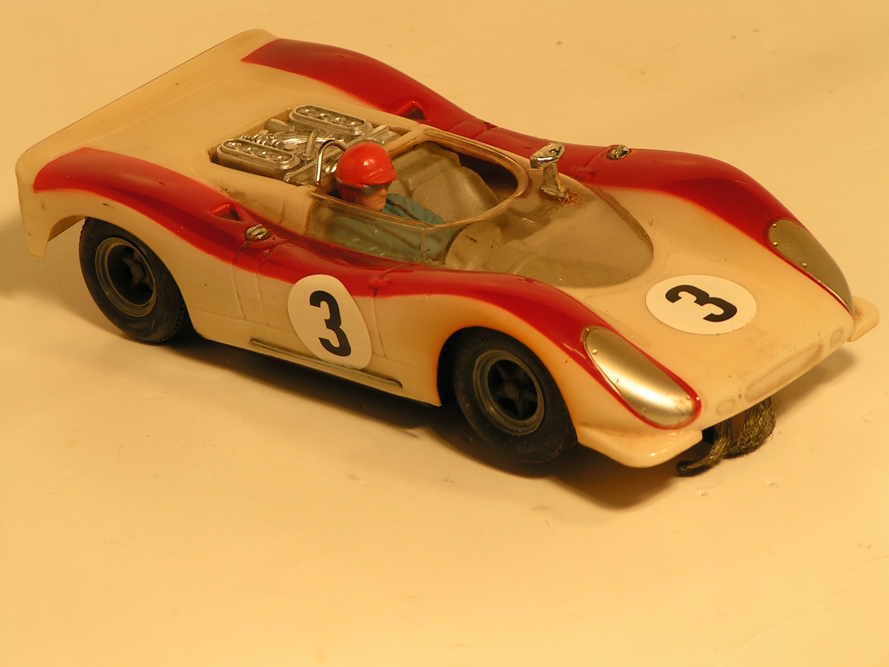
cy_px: 334
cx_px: 444
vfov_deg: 8.2
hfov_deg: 11.0
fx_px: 4623
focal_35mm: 180
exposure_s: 1/125
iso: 50
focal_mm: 27.5
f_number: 4.5
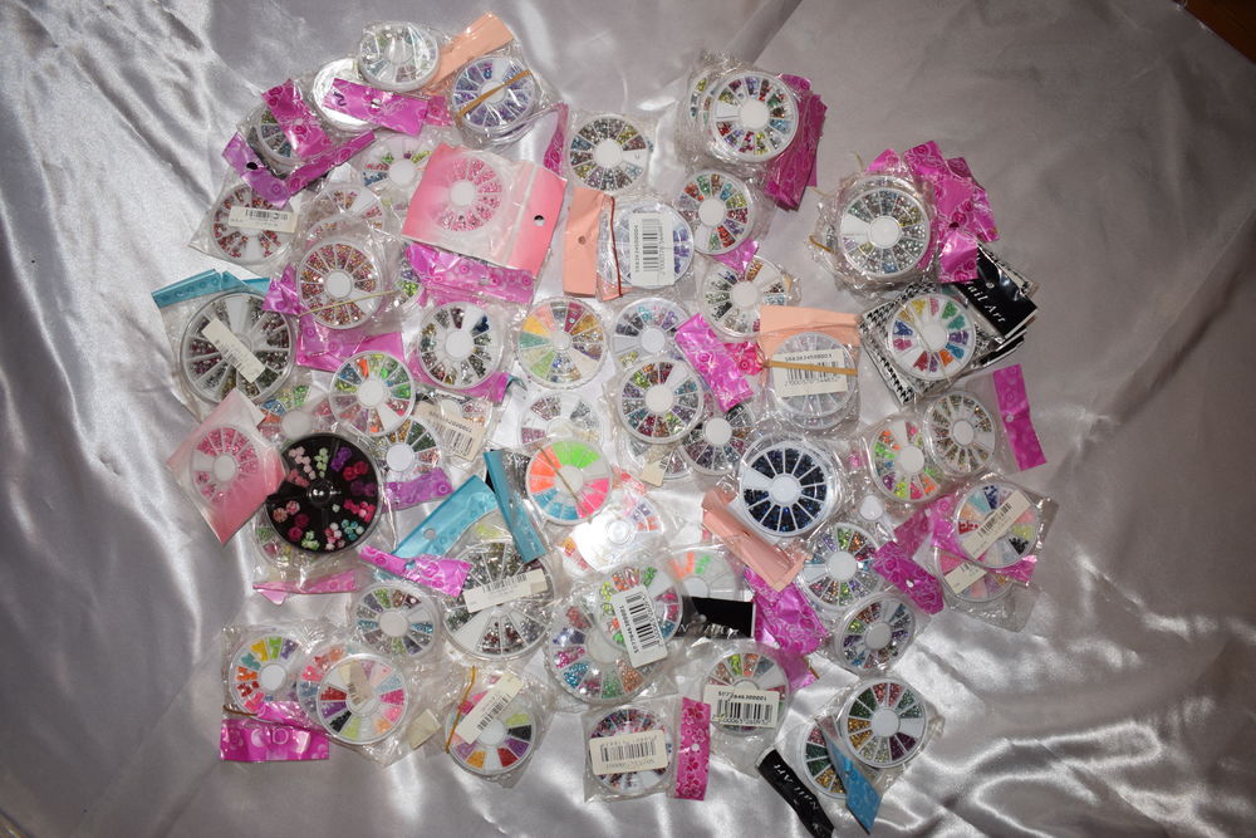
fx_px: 1047
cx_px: 628
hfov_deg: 61.9
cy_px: 419
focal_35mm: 30
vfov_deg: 43.6
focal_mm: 20
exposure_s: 1/80
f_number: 4.5
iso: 640
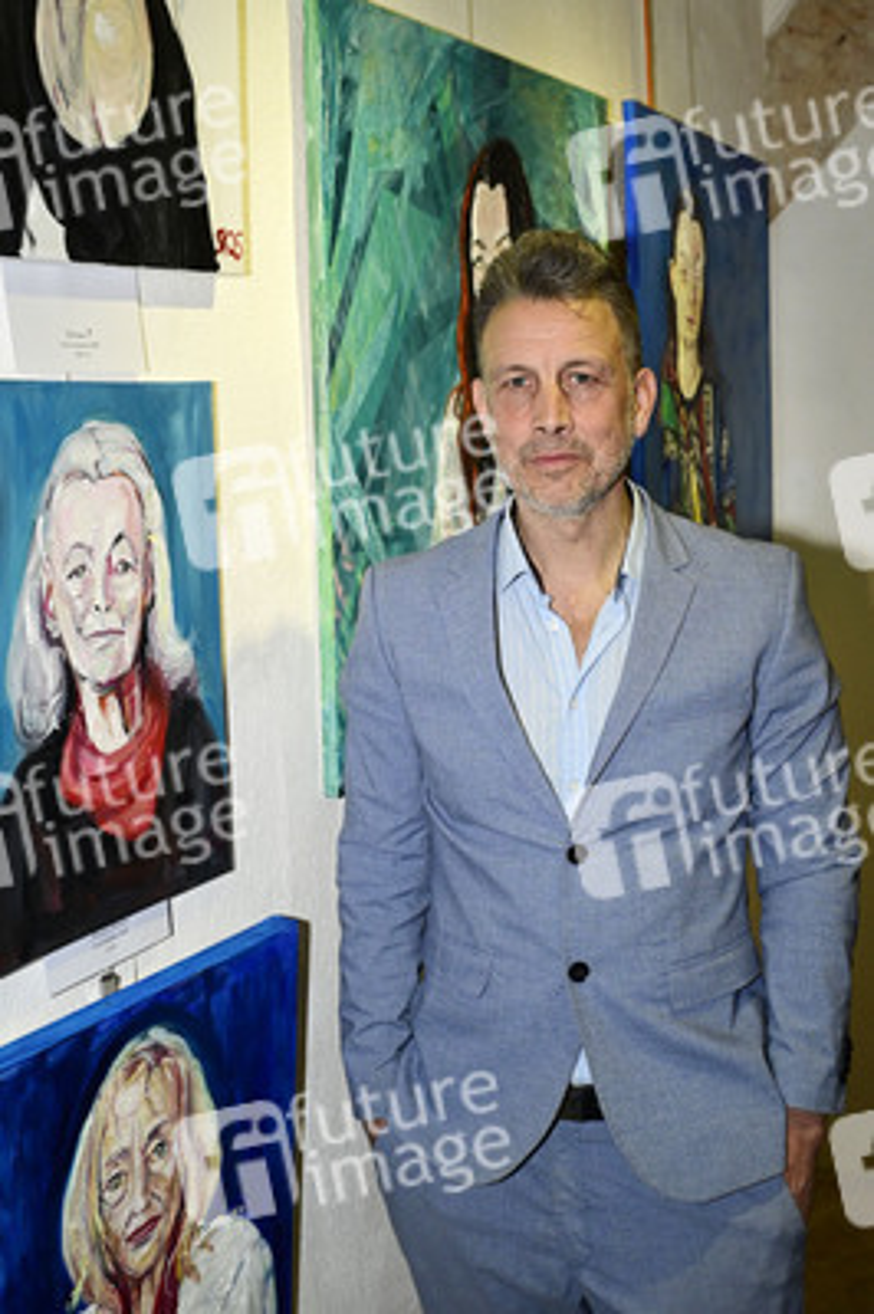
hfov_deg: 32.6
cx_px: 437
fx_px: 1496
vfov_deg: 47.4
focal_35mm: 41
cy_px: 657
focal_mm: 41
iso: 3200
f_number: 7.1
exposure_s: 1/200
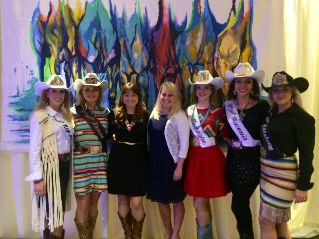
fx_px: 276
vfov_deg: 46.8
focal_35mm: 30
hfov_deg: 60.0
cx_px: 160
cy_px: 120
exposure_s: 1/15
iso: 400
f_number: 2.2
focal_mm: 4.12
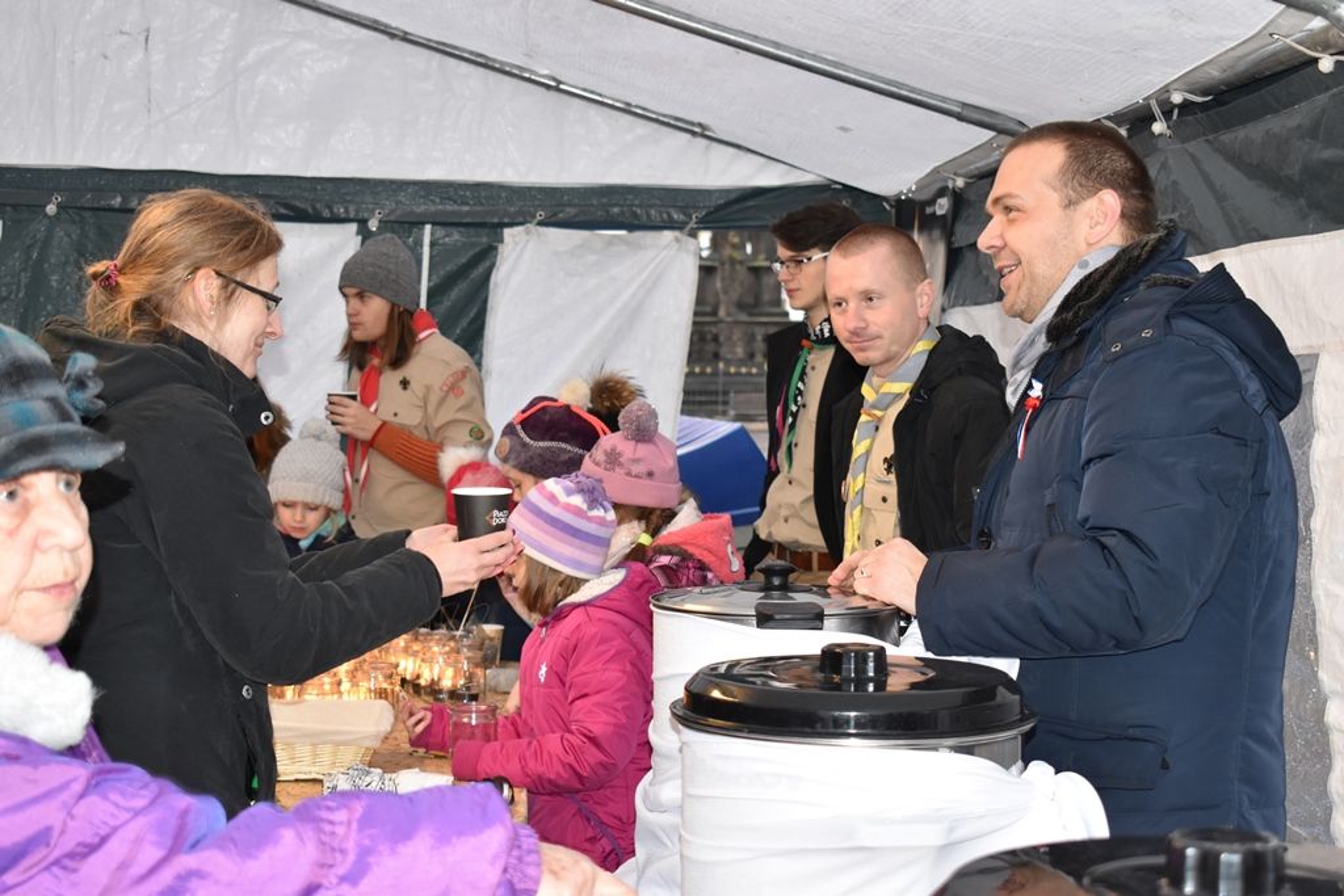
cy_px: 448
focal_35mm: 63
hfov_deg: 31.9
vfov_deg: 21.6
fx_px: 2352
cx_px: 672
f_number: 5
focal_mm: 42
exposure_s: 1/60
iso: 800
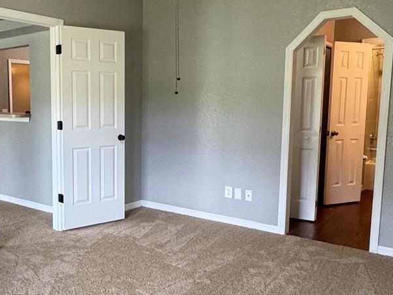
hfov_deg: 48.1
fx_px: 420
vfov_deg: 38.7
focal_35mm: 37
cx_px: 95
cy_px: 149
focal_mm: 2.22
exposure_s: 1/120
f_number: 2.2
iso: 250
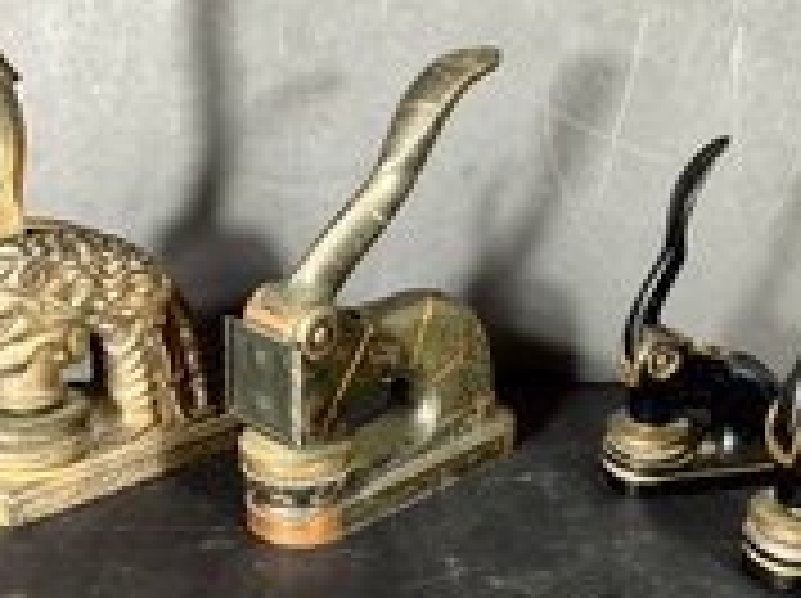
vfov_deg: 25.9
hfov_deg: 34.3
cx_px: 475
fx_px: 1294
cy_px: 389
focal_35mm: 56
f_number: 1.8
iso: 64
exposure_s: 1/50
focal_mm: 3
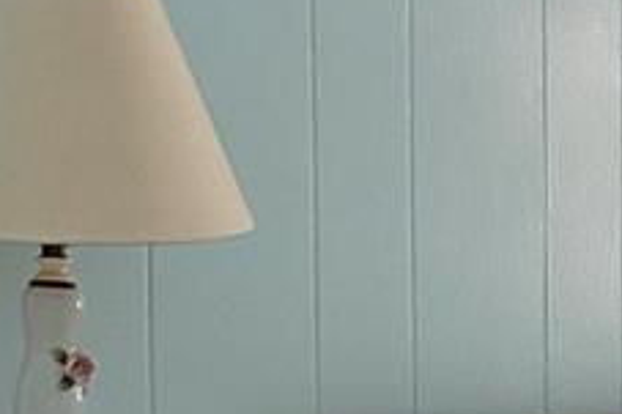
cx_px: 1096
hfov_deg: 13.9
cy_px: 515
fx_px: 2279
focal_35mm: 132
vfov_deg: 10.2
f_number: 1.78
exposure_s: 1/40
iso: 1000
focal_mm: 6.76
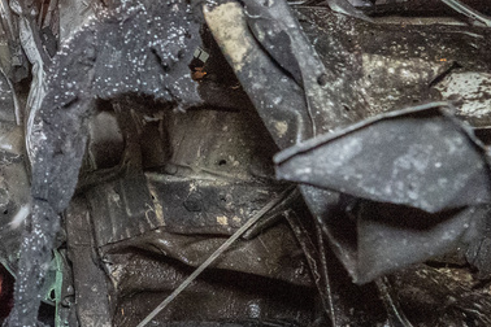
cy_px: 208
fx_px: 886
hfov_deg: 27.4
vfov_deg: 20.9
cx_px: -92
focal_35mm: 65
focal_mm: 24
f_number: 6.3
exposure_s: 1/200
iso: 25600
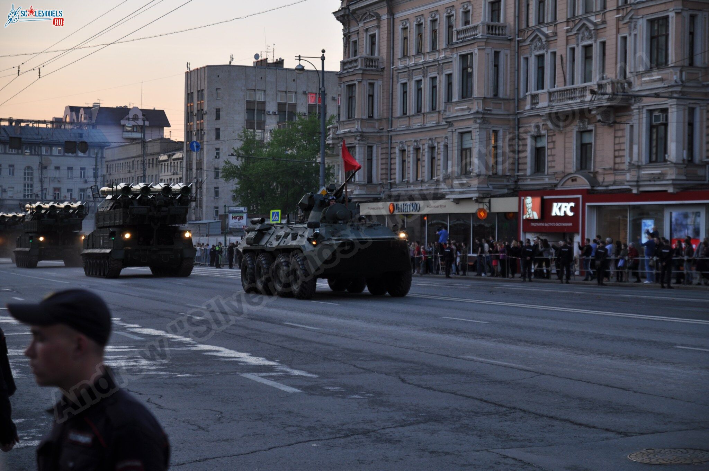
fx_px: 1475
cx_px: 354
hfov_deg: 27.0
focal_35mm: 75
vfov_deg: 18.1
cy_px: 236
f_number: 2.8
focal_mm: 50
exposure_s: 1/160
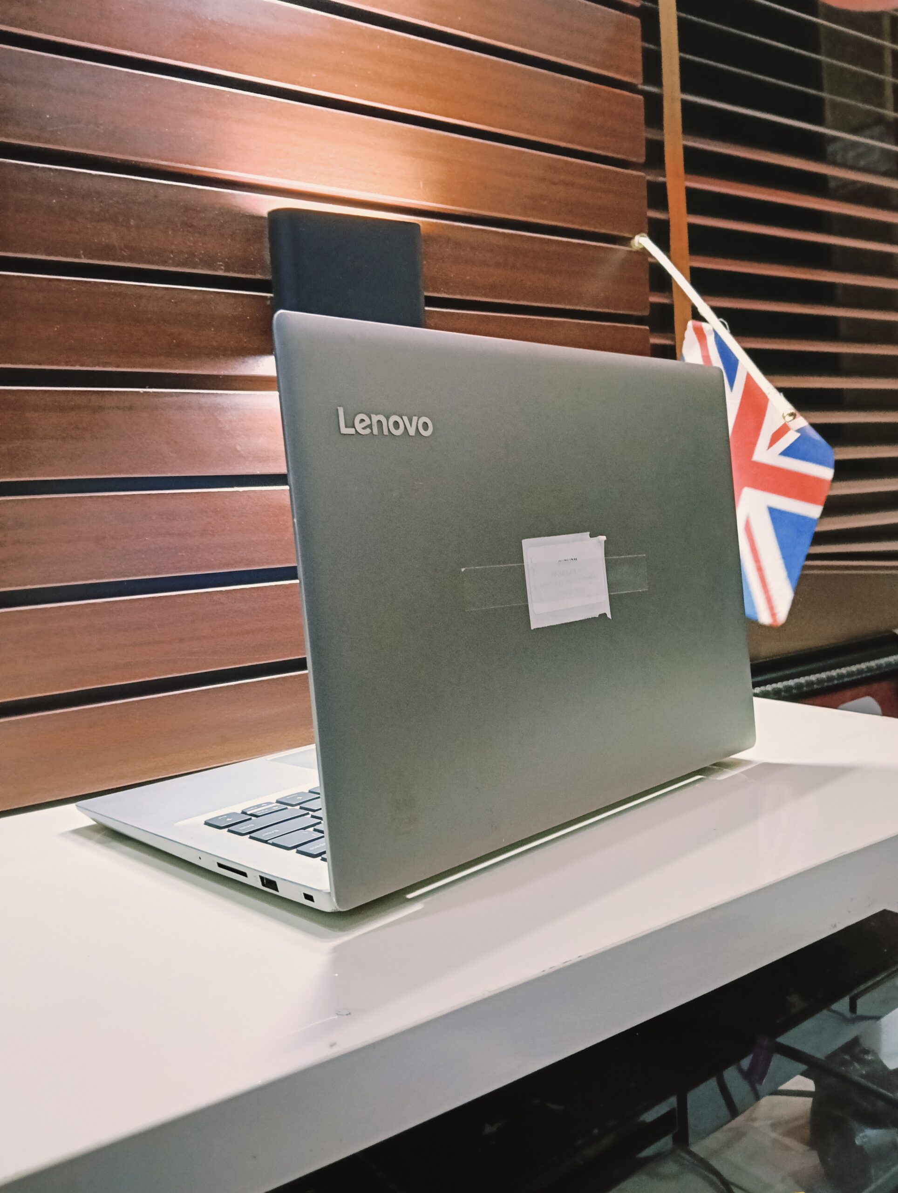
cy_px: 596
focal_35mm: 27
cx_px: 449
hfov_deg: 51.5
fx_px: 931
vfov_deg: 65.2
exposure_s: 1/30
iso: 800
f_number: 1.8
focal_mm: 3.98
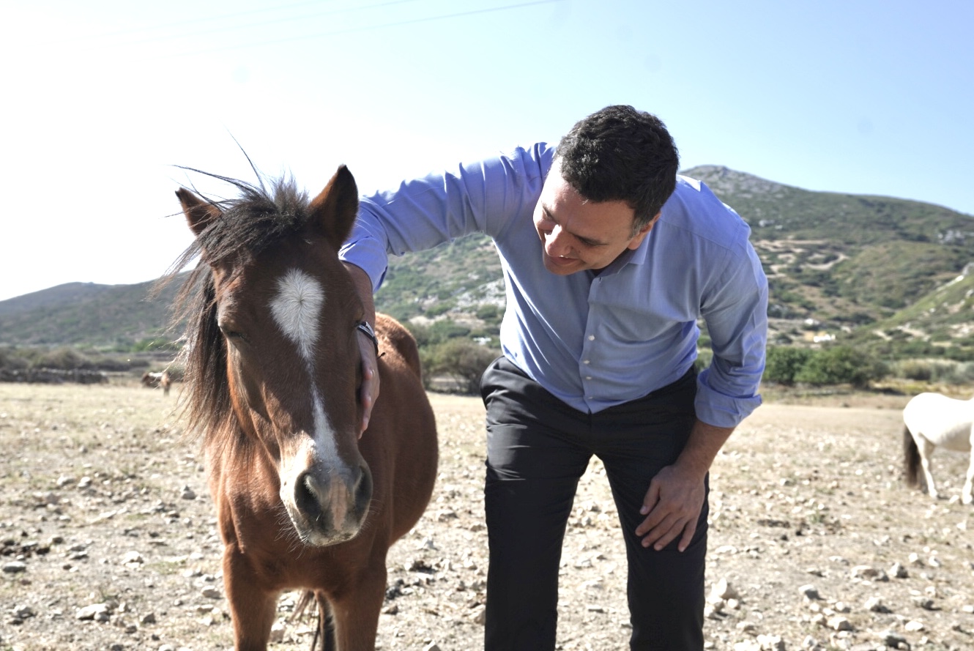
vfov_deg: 46.5
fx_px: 758
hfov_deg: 65.4
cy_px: 326
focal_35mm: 28
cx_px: 487
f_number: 5.6
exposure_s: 1/500
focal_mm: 28
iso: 100
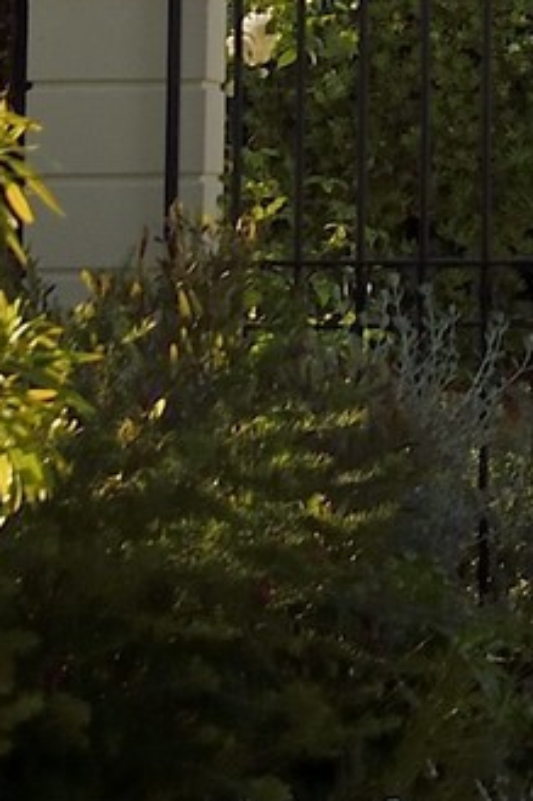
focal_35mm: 292
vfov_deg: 6.6
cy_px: -1266
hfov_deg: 4.6
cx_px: 1039
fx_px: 6491
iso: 250
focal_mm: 40
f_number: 8
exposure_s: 1/320
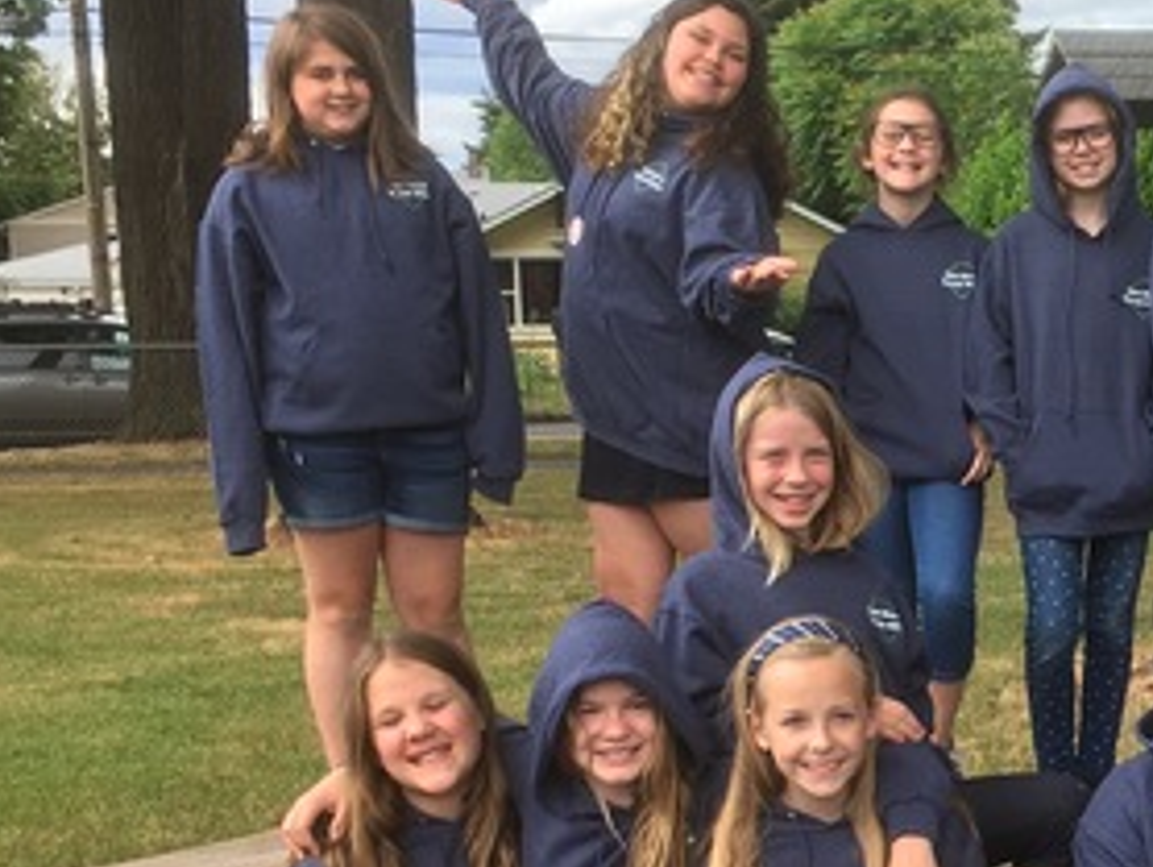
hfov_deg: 24.8
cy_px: 676
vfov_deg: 19.5
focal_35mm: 75
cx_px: 1149
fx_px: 2500
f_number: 2.2
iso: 25
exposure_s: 1/398
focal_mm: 4.15
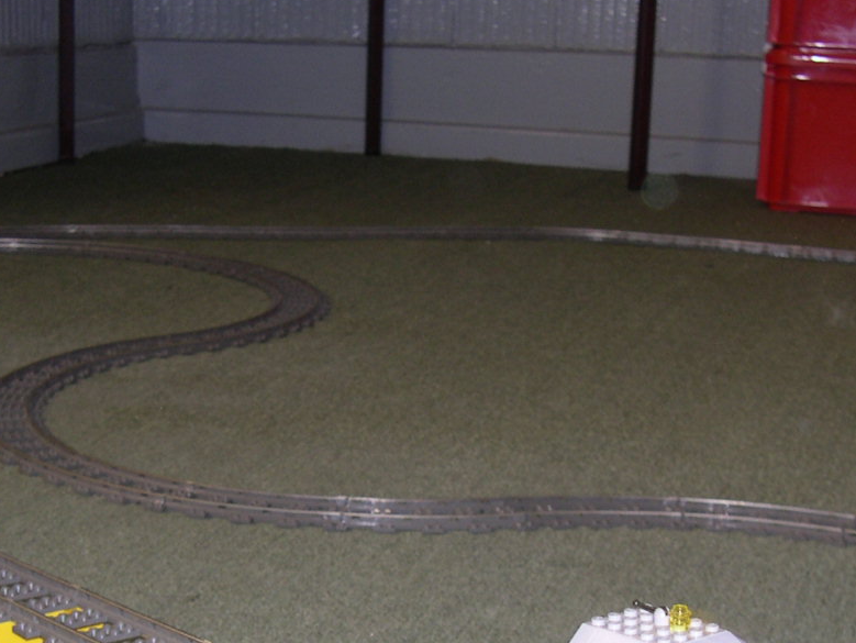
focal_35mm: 78
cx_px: 371
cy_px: 555
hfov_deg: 25.0
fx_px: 1930
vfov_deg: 18.7
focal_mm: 8
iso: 100
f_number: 2.8
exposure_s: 1/60
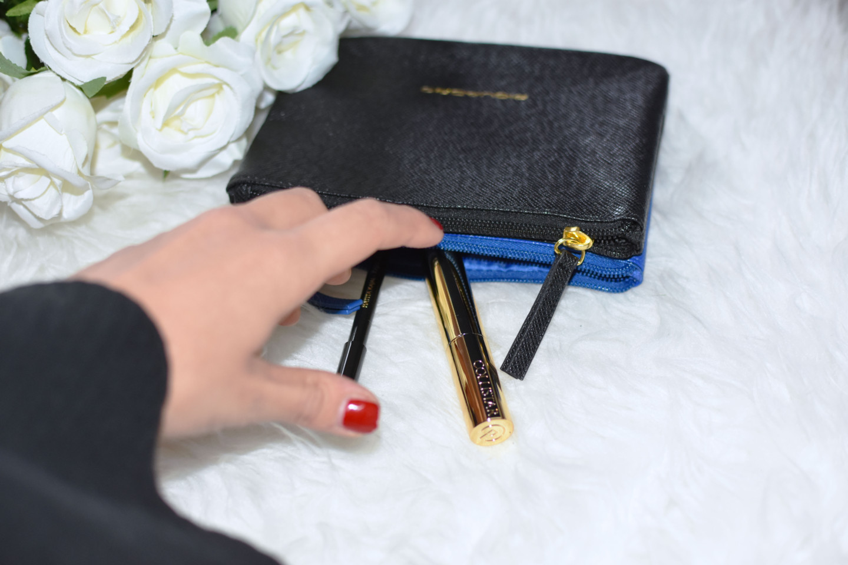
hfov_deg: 37.9
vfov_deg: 25.8
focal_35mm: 52
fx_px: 1237
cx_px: 424
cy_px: 282
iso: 900
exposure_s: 1/60
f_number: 2.8
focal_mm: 35
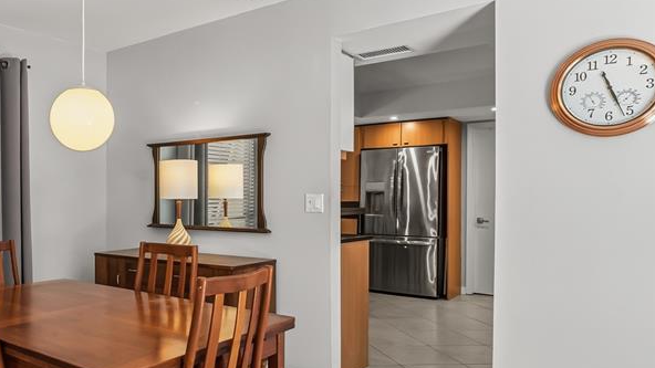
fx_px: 504
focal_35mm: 29
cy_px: 192
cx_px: 166
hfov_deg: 62.4
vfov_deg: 40.2
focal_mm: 16
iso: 400
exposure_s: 1/200
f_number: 4
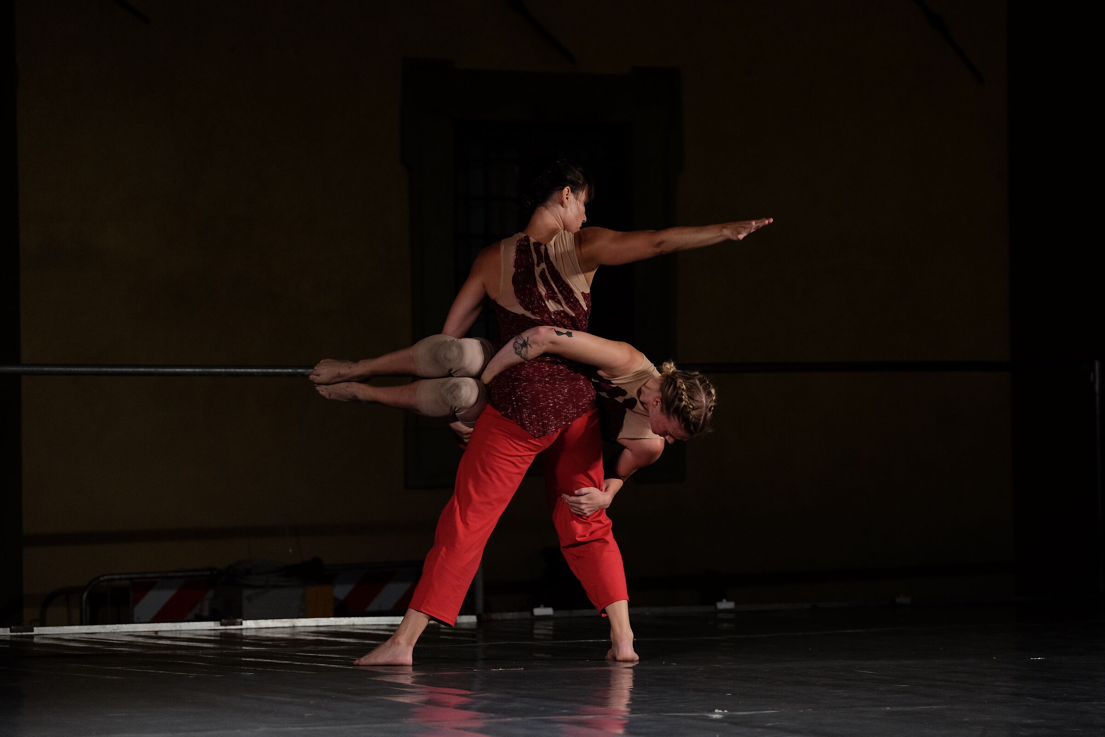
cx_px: 552
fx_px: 3714
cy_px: 368
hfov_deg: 16.9
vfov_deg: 11.3
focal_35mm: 121
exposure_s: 1/250
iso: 1600
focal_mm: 80.4
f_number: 2.8
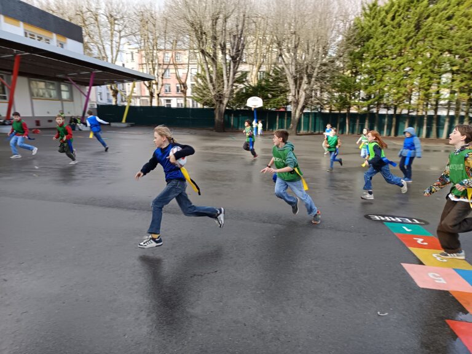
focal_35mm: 24
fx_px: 327
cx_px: 236
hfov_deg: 71.6
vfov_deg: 56.8
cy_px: 177
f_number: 1.7
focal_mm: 5.31
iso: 50
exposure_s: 1/136
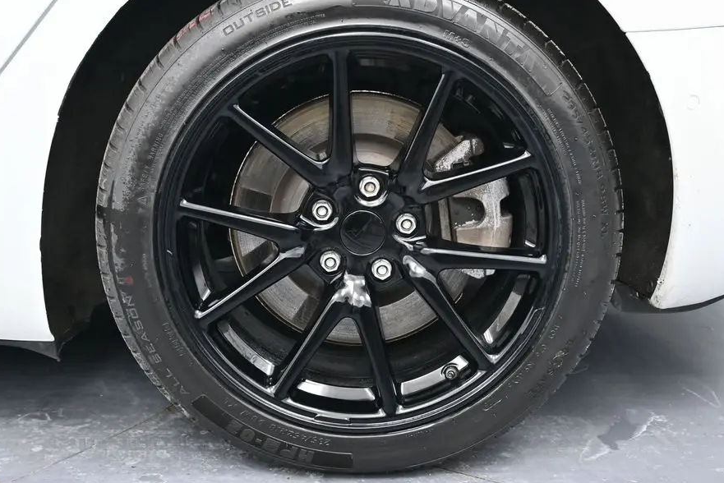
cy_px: 212
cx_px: 359
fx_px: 877
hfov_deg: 44.9
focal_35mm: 44
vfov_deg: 30.8
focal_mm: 25
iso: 900
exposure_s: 1/125
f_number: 4.2
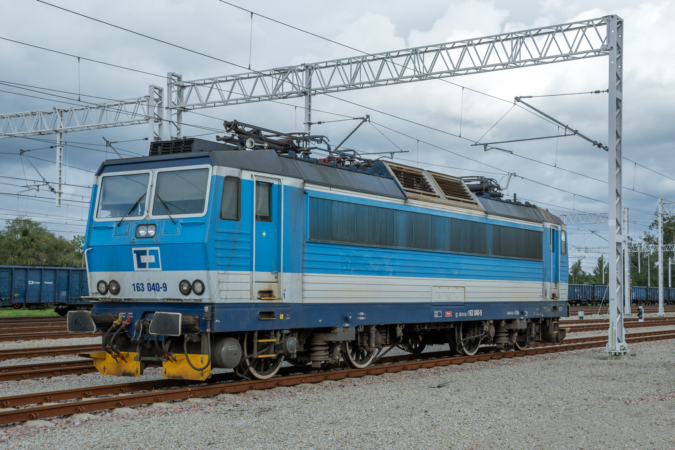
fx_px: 900
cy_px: 225
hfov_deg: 41.1
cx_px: 338
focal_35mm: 48
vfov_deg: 28.1
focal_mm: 32
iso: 200
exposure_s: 1/500
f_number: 9
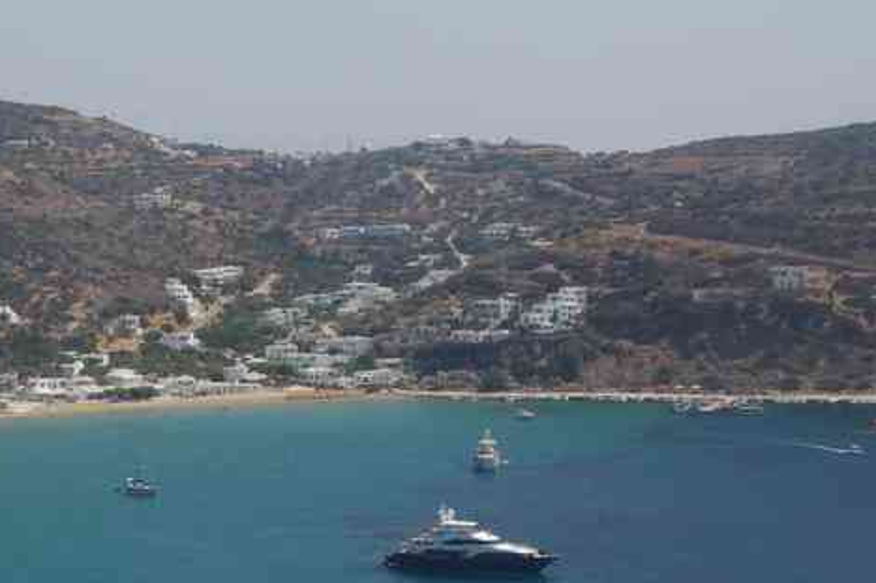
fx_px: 3332
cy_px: 382
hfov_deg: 14.8
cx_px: 20
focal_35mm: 137
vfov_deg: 10.0
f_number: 11
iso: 200
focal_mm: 42.5
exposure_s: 1/125
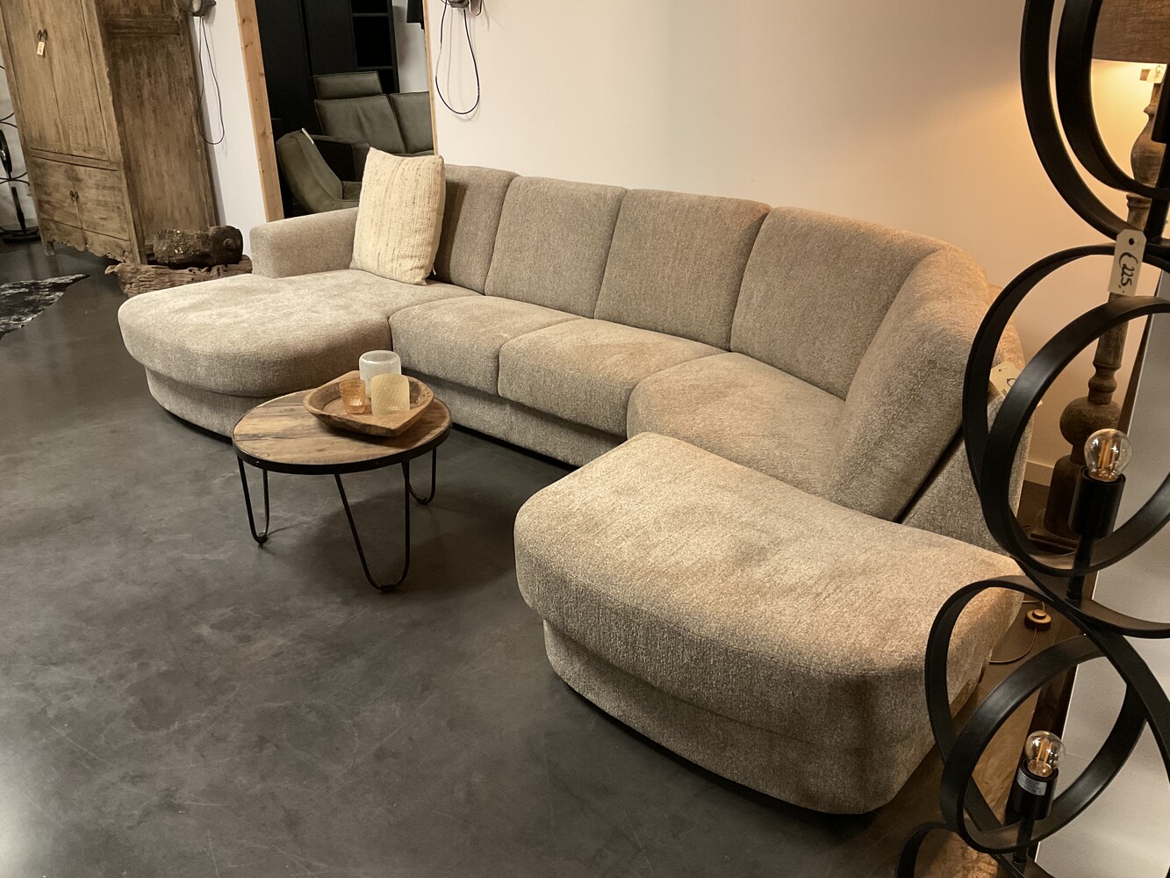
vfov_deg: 48.2
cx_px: 585
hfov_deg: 61.7
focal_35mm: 29
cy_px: 439
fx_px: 980
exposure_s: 1/33
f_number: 1.8
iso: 200
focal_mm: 3
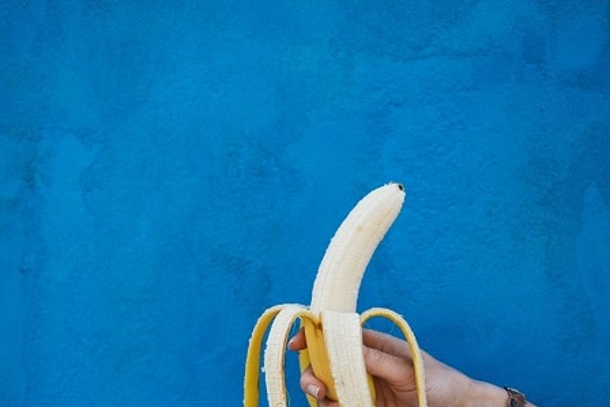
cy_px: 242
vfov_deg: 19.2
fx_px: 1203
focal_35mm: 71
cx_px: 280
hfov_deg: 28.4
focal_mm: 35
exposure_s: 1/1100
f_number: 1.8
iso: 200
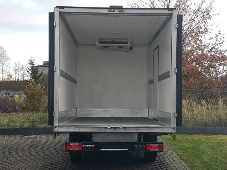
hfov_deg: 67.3
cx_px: 114
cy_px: 85
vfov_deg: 53.1
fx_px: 170
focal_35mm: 26
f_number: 1.7
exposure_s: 1/50
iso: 40
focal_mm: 4.2
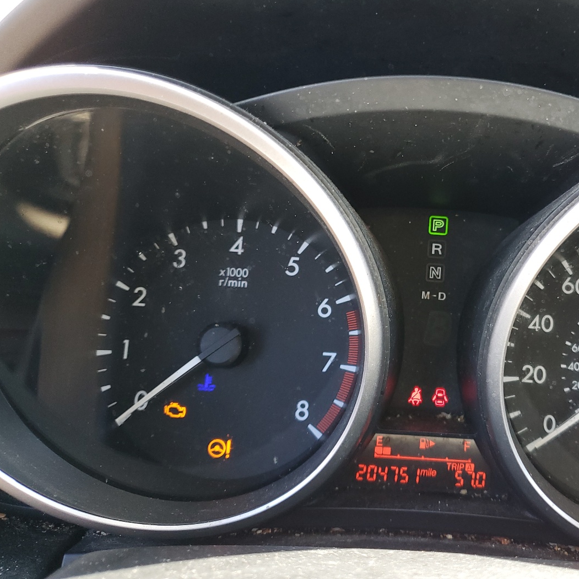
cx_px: 436
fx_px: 662
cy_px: 266
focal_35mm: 35
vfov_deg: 47.2
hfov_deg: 45.5
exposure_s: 1/120
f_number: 1.5
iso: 85
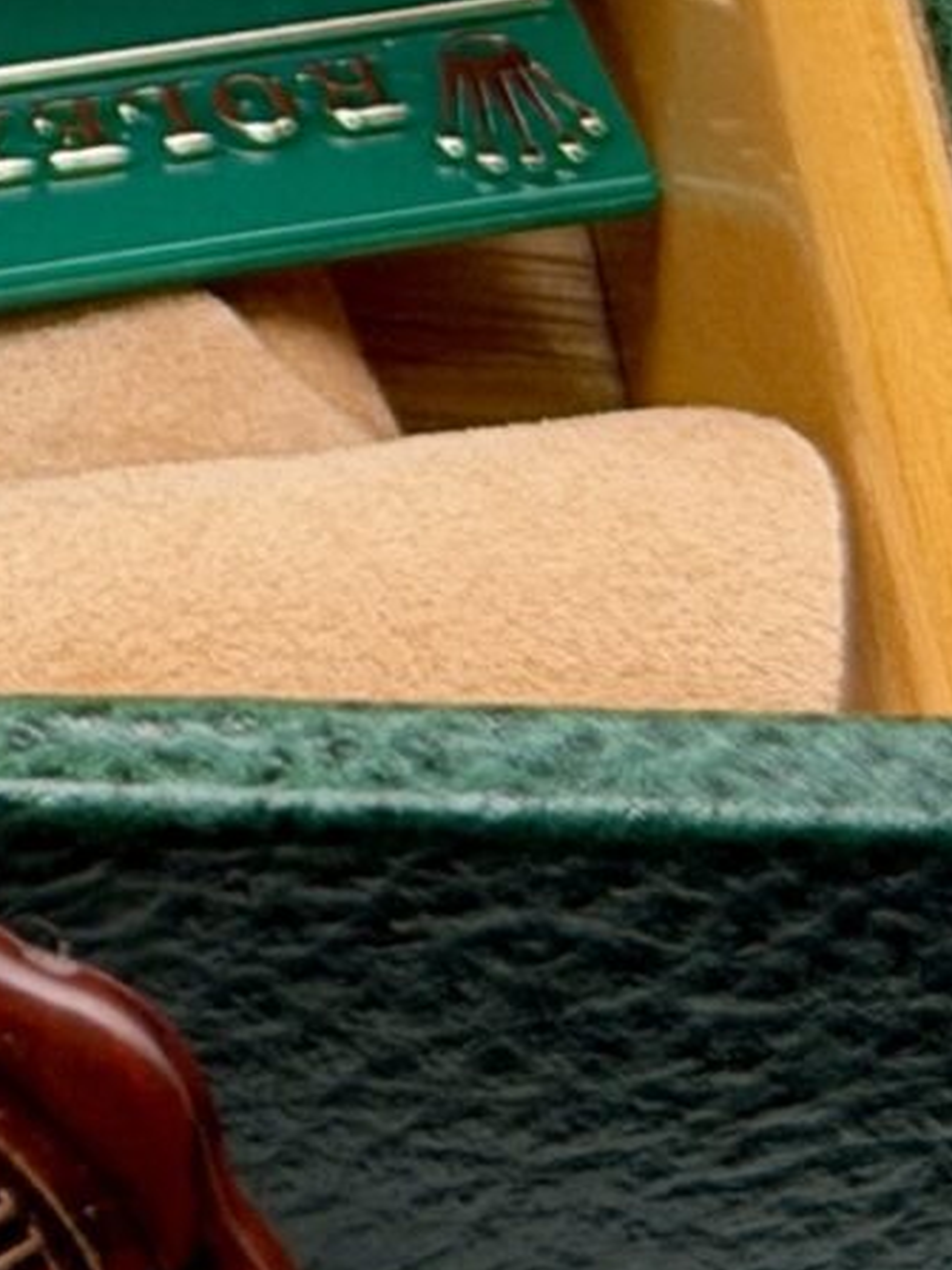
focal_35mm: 275
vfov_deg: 7.0
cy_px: -1290
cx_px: -1674
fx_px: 10089
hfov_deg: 5.2
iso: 64
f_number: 1.78
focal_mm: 6.76
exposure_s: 1/154
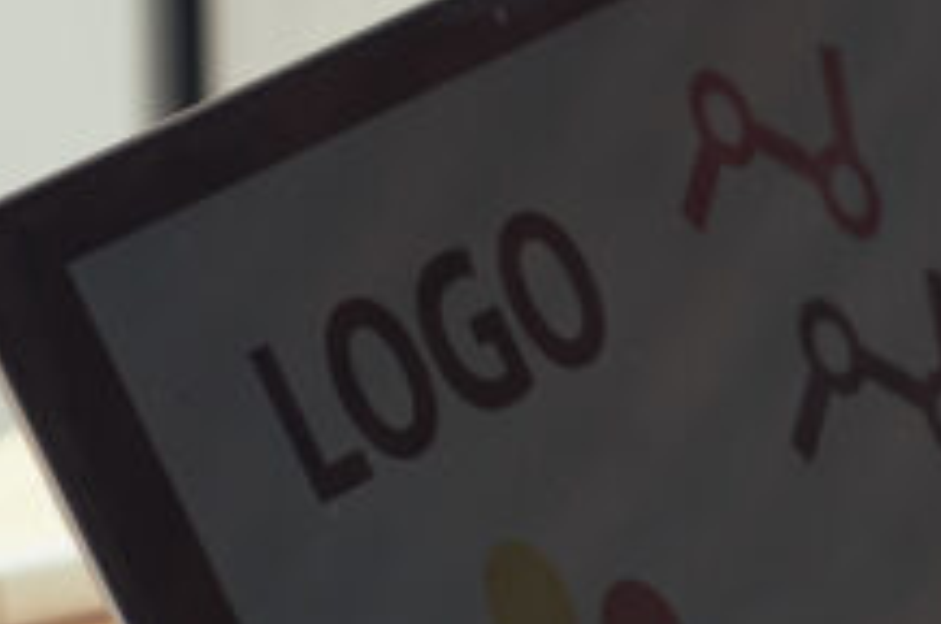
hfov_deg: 5.1
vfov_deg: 3.4
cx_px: 1795
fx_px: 10492
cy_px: 674
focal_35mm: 402
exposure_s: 1/250
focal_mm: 85
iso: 200
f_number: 4.8
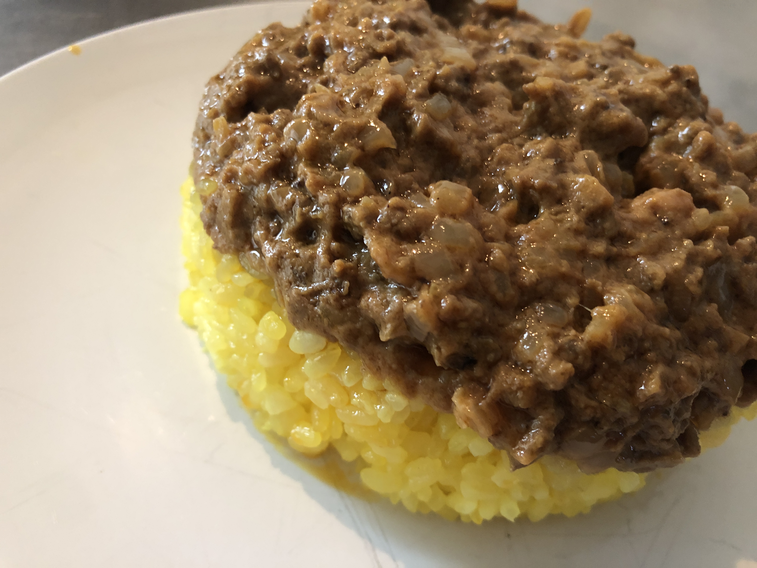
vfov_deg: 49.7
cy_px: 284
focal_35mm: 28
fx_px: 612
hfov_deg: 63.4
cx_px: 378
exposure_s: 1/17
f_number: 1.8
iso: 80
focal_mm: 3.99
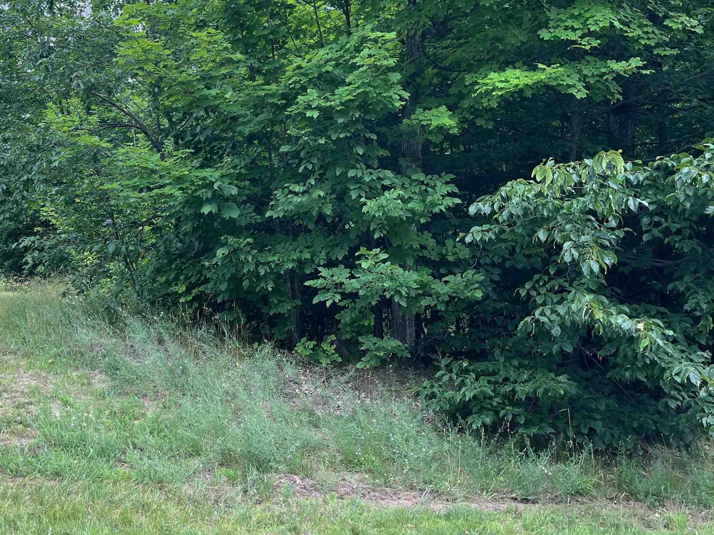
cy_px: 154
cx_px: 309
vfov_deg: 33.1
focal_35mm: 43
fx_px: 887
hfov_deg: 43.7
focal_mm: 5.1
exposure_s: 1/362
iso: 50
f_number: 1.6
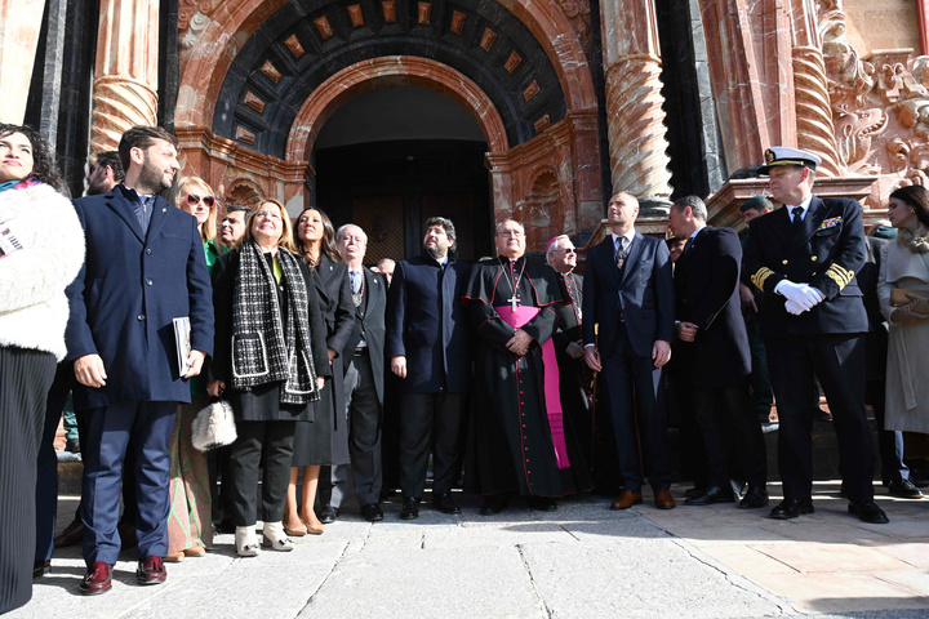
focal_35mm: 24
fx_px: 619
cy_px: 310
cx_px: 464
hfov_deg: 73.7
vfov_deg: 53.1
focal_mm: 24
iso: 200
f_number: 9
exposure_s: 1/200
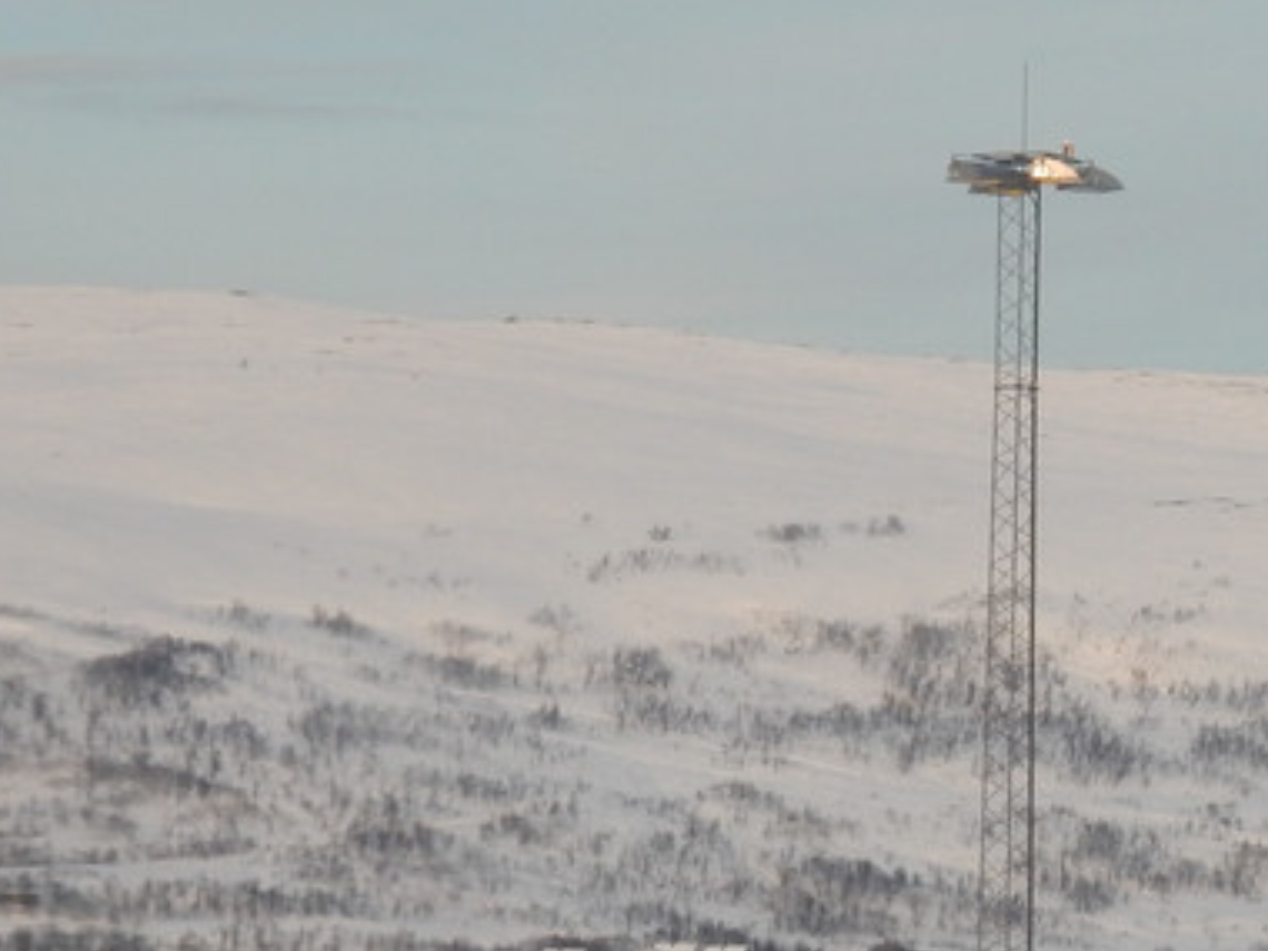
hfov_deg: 7.1
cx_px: 1573
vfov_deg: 5.3
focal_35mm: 278
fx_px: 10183
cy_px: 978
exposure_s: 1/250
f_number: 5.3
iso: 180
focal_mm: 17.6
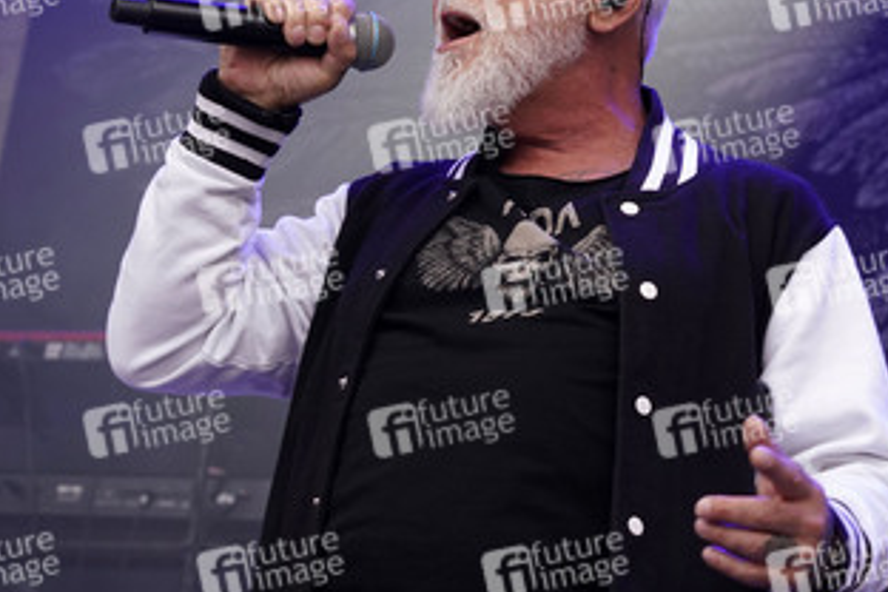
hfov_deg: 22.4
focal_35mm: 91
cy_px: 211
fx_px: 2244
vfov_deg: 15.0
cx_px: 480
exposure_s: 1/160
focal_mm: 63
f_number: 5.6
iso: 1000
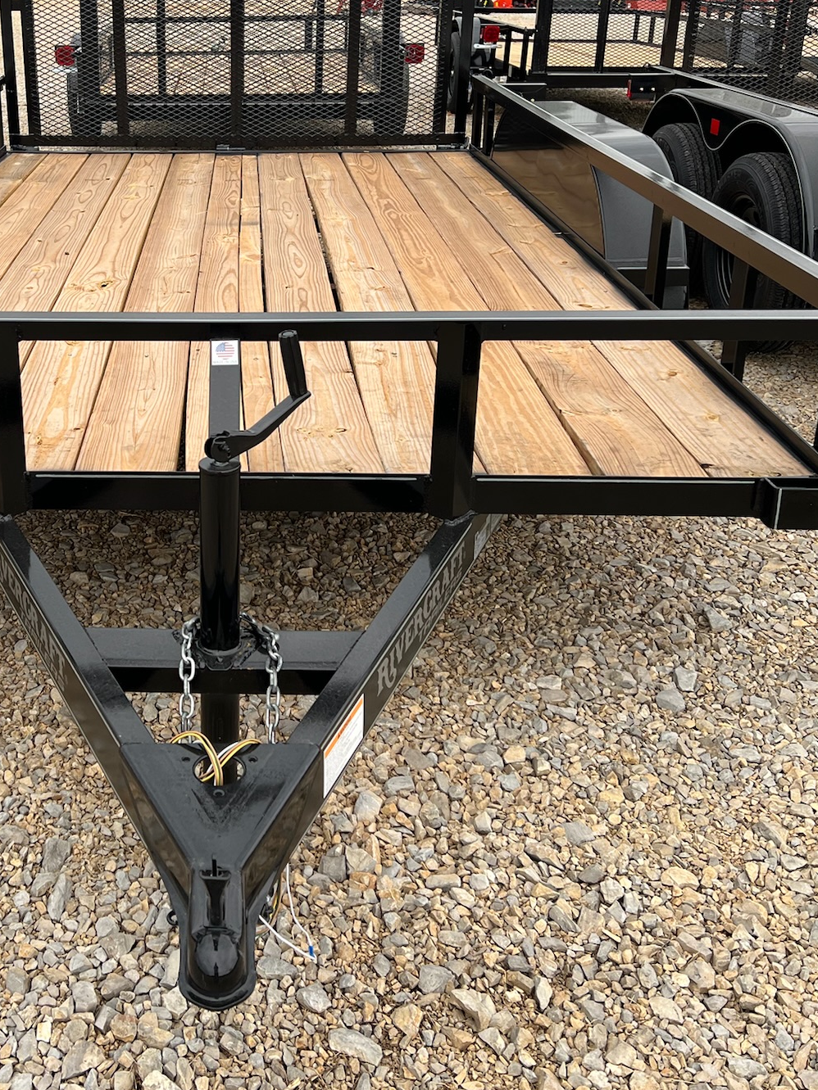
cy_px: 372
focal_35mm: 40
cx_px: 211
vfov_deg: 46.1
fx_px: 1261
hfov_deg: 35.2
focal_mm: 5.7
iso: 50
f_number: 1.5
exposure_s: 1/639
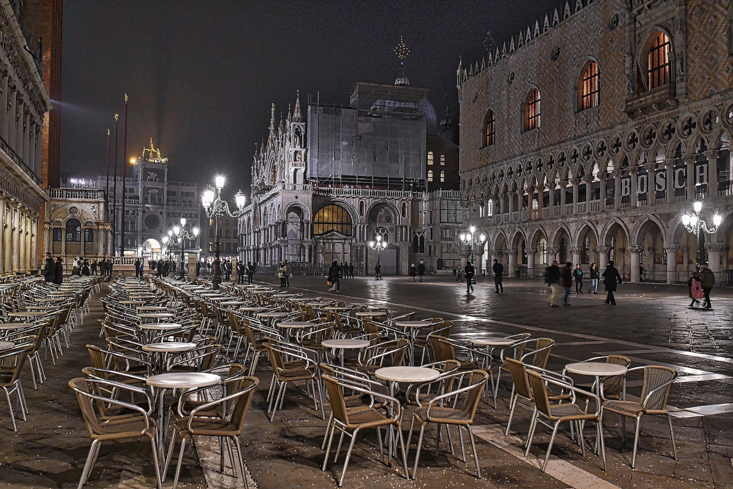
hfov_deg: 61.9
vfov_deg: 43.6
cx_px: 366
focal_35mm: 30
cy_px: 244
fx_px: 611
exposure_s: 1/10
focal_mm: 20
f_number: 2.8
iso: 1600
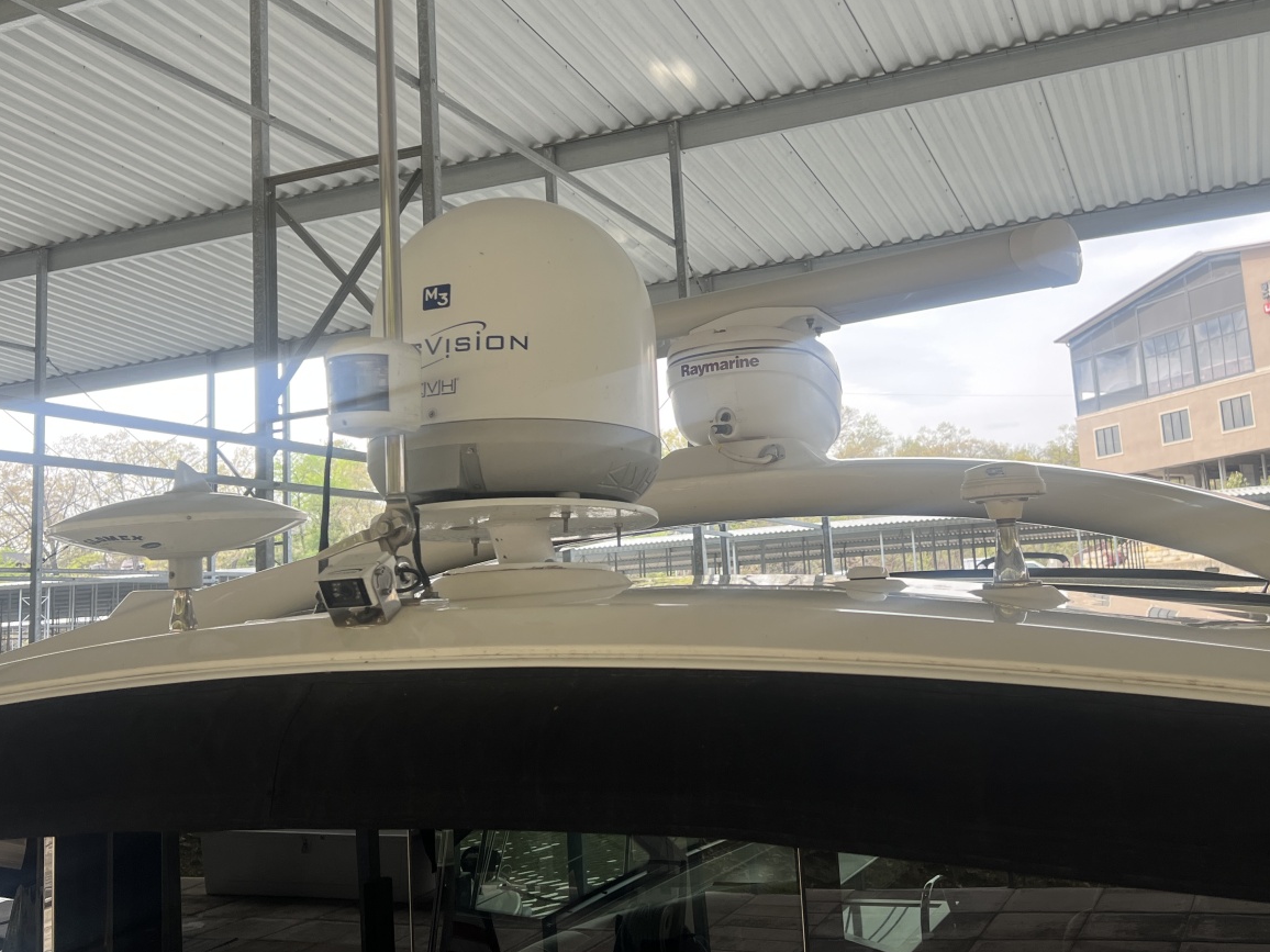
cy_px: 406
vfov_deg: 39.6
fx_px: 1321
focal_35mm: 36
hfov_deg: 51.2
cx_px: 732
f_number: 1.5
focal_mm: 5.7
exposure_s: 1/718
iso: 50
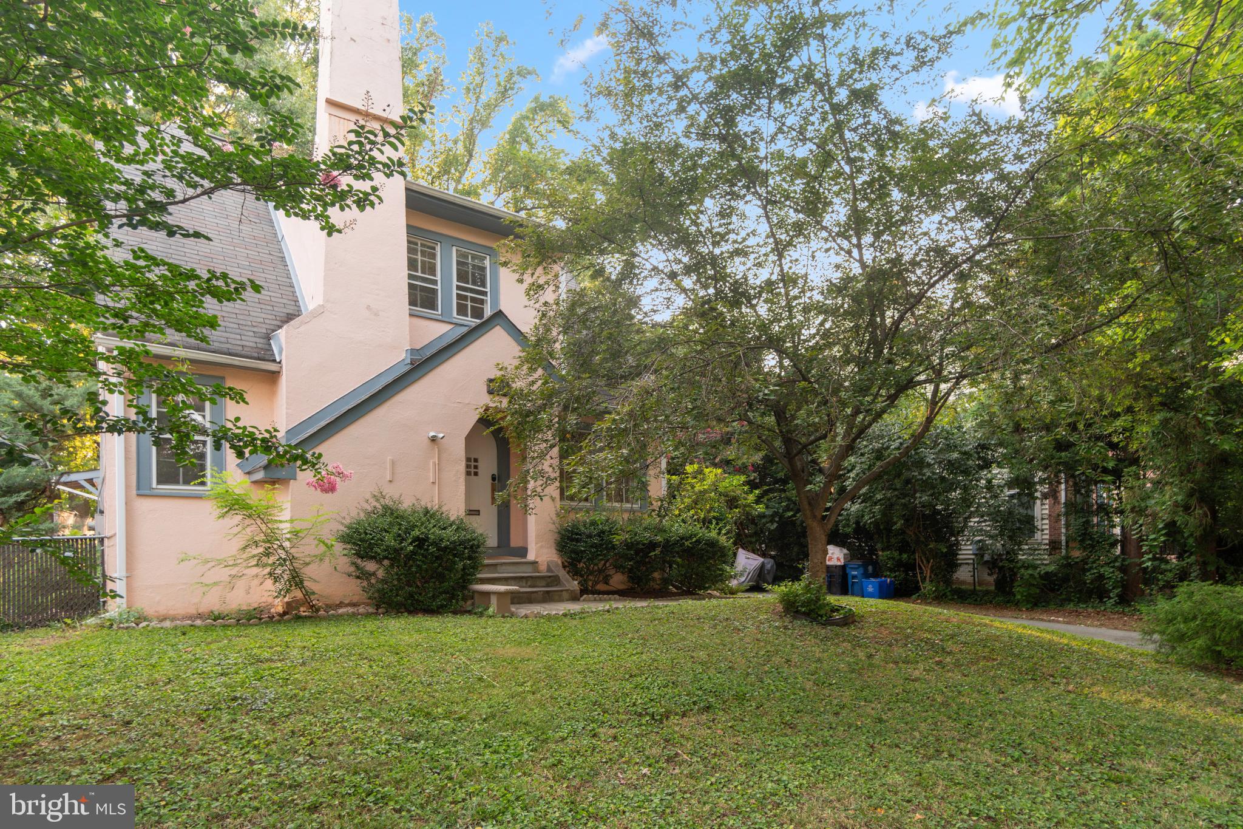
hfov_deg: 90.0
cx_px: 622
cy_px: 414
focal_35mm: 18
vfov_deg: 67.4
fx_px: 621
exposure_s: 1/60
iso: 160
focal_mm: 12
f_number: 4
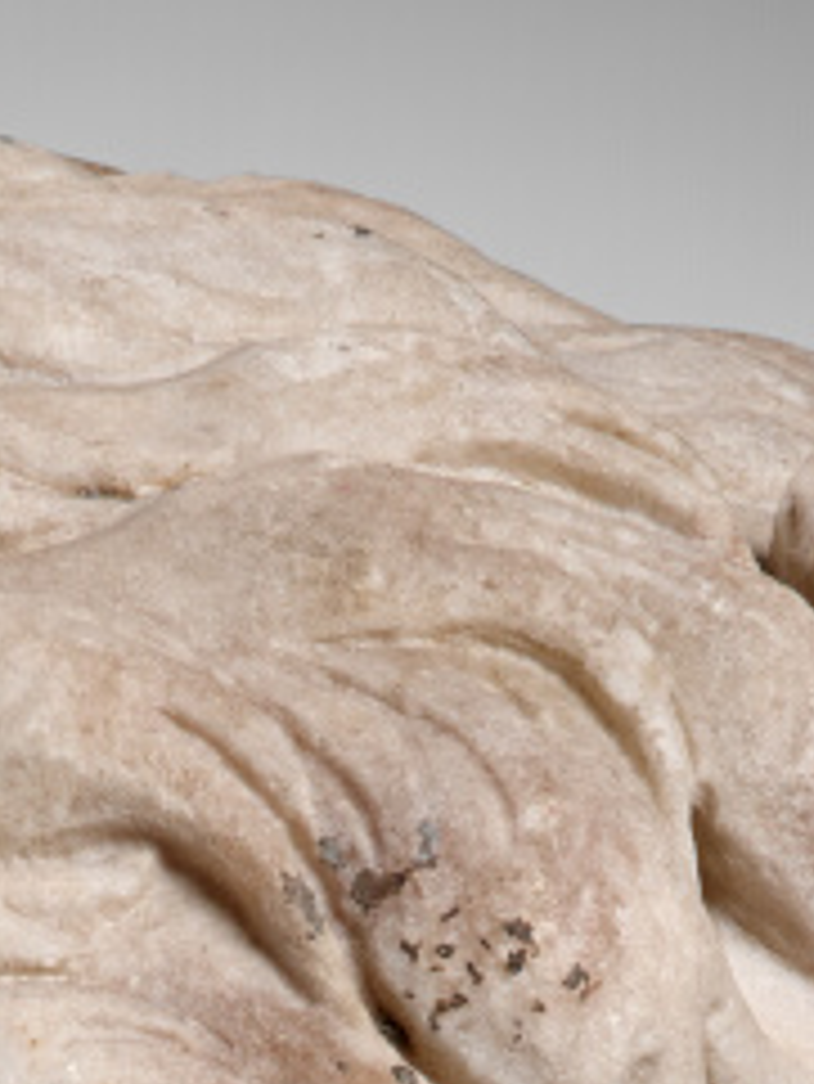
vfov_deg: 5.5
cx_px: -207
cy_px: 2741
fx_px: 10901
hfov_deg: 4.3
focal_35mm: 348
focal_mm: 80
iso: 200
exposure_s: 1/125
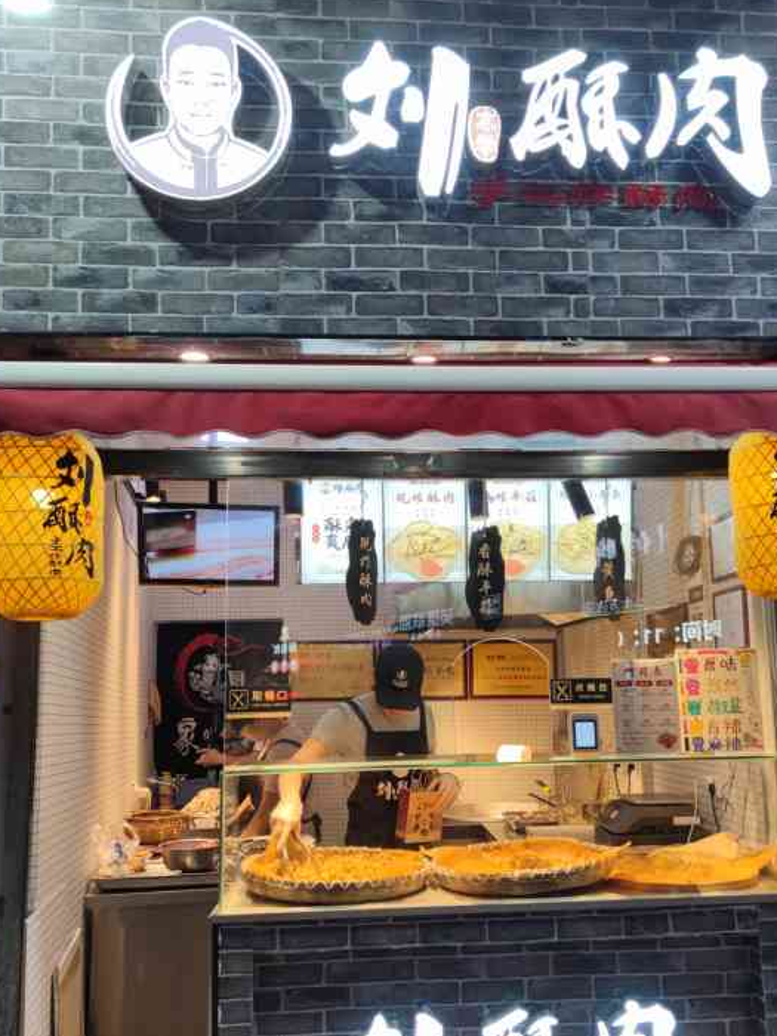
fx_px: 958
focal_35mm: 32
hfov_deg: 44.0
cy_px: 553
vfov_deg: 56.8
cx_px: 451
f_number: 1.69
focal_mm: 6.72
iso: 50
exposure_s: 1/100
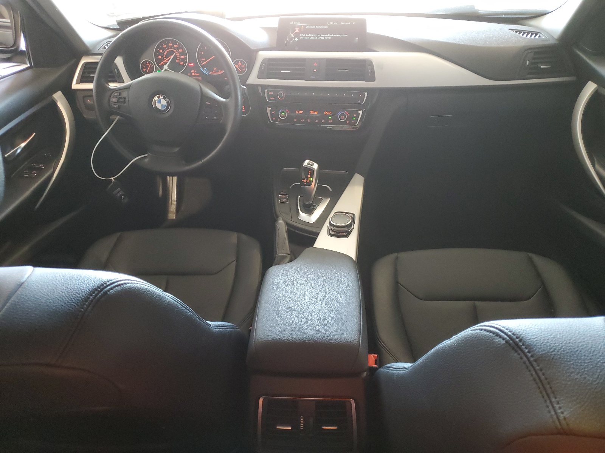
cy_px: 226
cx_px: 302
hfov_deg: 67.3
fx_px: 454
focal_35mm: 26
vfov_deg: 53.1
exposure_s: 1/40
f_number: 1.5
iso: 319
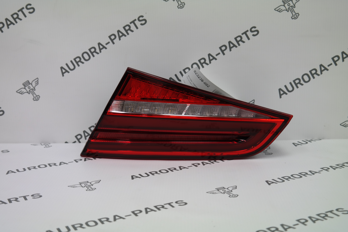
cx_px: 174
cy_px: 116
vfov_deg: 27.0
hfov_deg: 39.6
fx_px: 483
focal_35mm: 50
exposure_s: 1/60
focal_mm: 33
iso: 200
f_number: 4.5
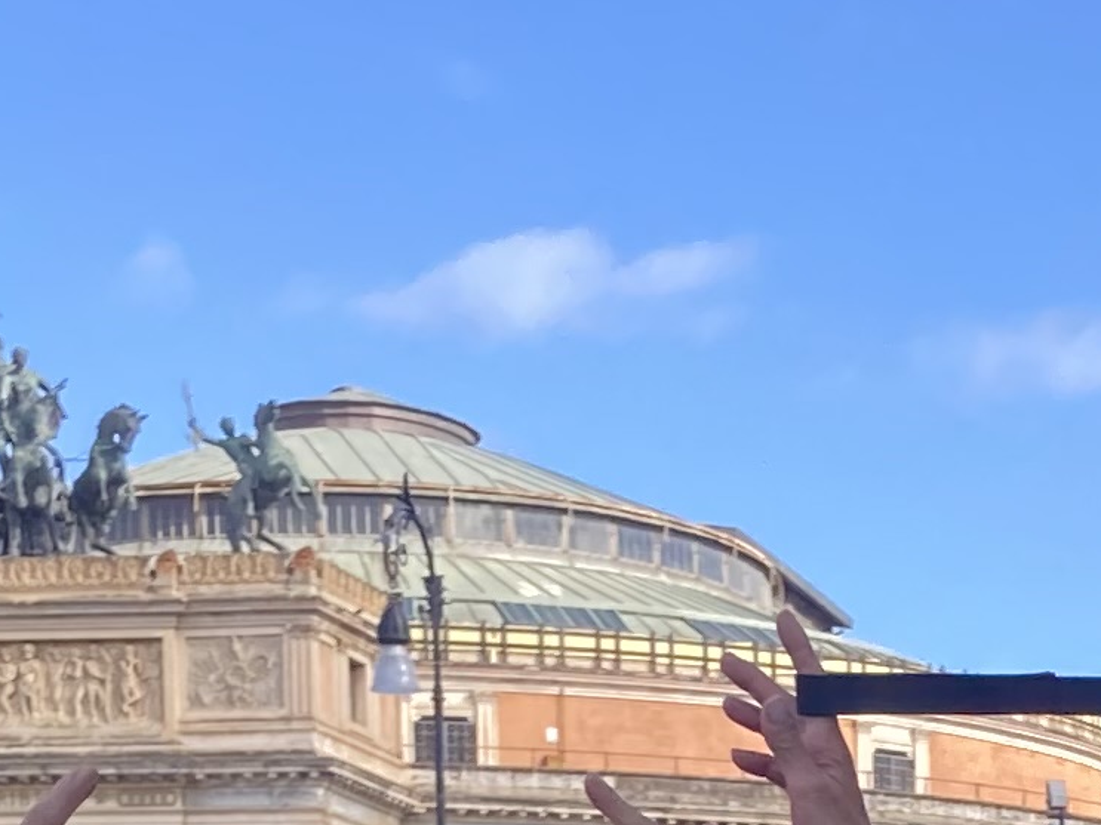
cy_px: 1788
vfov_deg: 9.0
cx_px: 1239
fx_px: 4834
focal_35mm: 152
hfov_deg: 12.7
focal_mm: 3.99
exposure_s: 1/471
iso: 20
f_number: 1.8
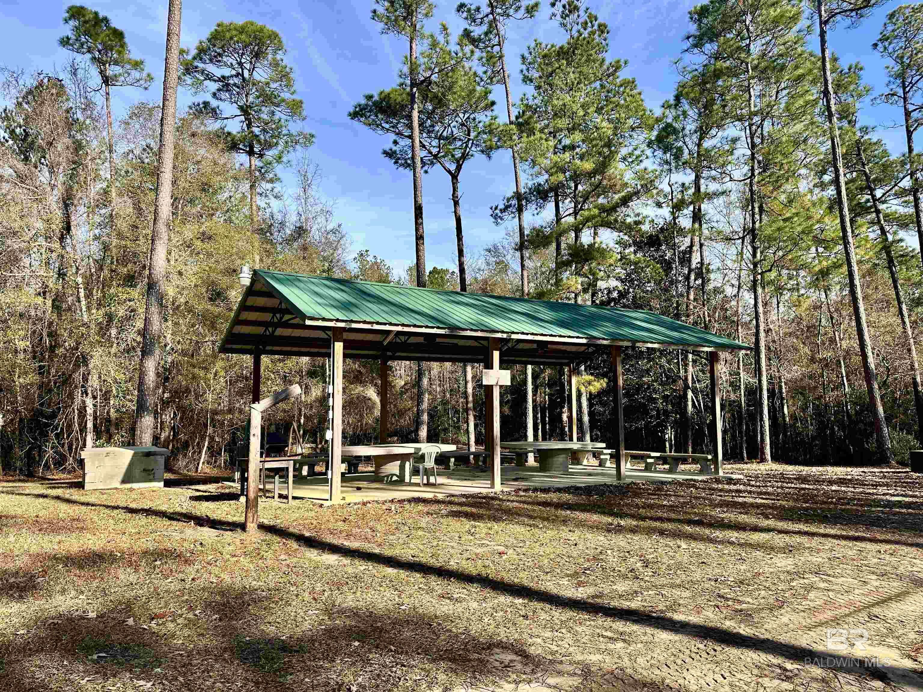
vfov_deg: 56.8
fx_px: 640
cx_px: 462
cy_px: 346
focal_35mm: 24
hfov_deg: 71.6
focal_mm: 6.86
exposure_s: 1/2028
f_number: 1.78
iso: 80
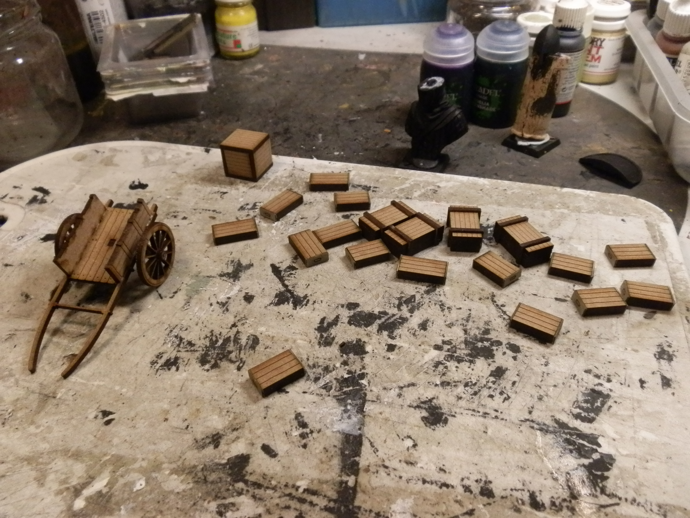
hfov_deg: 63.4
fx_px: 558
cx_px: 345
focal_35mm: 28
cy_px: 259
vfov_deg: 49.7
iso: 400
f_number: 3.1
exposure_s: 1/250
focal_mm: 5
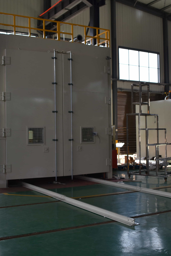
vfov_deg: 42.7
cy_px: 127
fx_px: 328
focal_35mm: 46
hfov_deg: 29.2
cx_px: 74
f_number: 3.5
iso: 140
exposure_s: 1/250
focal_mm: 20
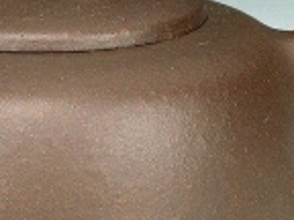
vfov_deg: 4.0
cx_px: 74
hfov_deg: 5.3
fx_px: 3159
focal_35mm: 372
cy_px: 116
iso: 100
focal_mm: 34.7
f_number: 7.7
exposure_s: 1/6.6
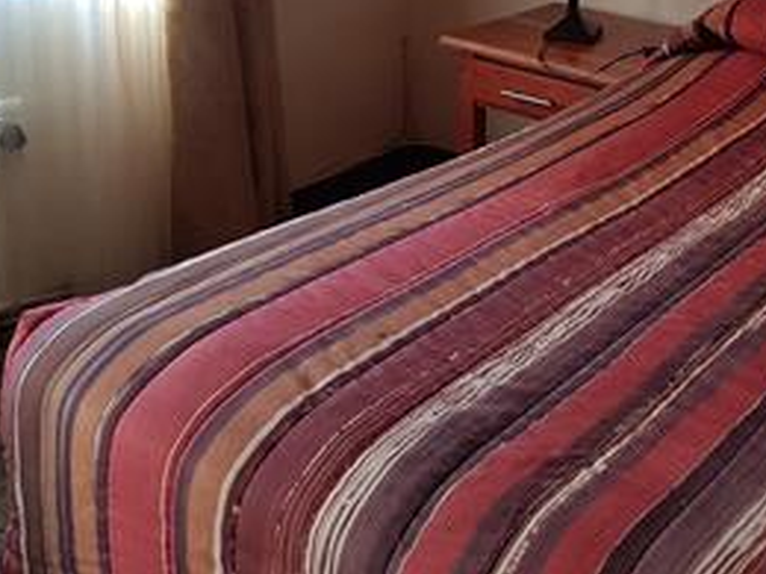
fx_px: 1217
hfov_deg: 33.8
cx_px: 628
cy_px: 53
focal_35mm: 55
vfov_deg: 25.7
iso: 160
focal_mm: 4.2
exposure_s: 1/50
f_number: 1.7
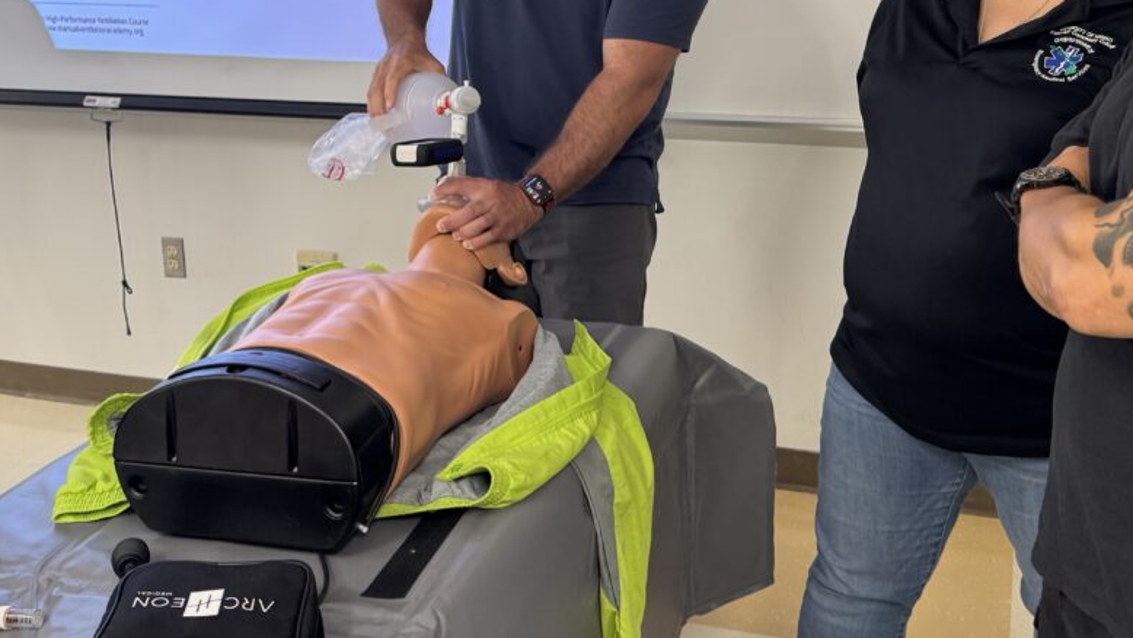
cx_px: 603
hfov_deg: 47.3
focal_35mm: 43
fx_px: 1292
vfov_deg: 27.3
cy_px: 143
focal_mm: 6.76
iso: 160
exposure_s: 1/60
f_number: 1.78
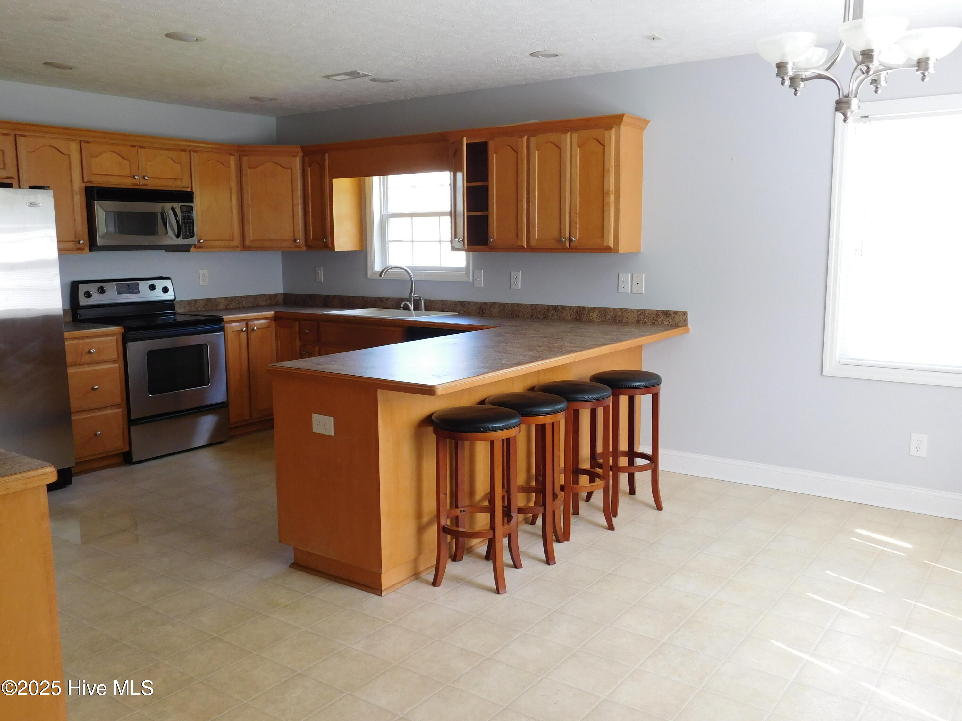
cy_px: 360
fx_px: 834
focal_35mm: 30
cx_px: 481
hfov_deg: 60.0
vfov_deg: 46.8
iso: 140
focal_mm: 5.3
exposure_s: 1/30
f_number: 3.2
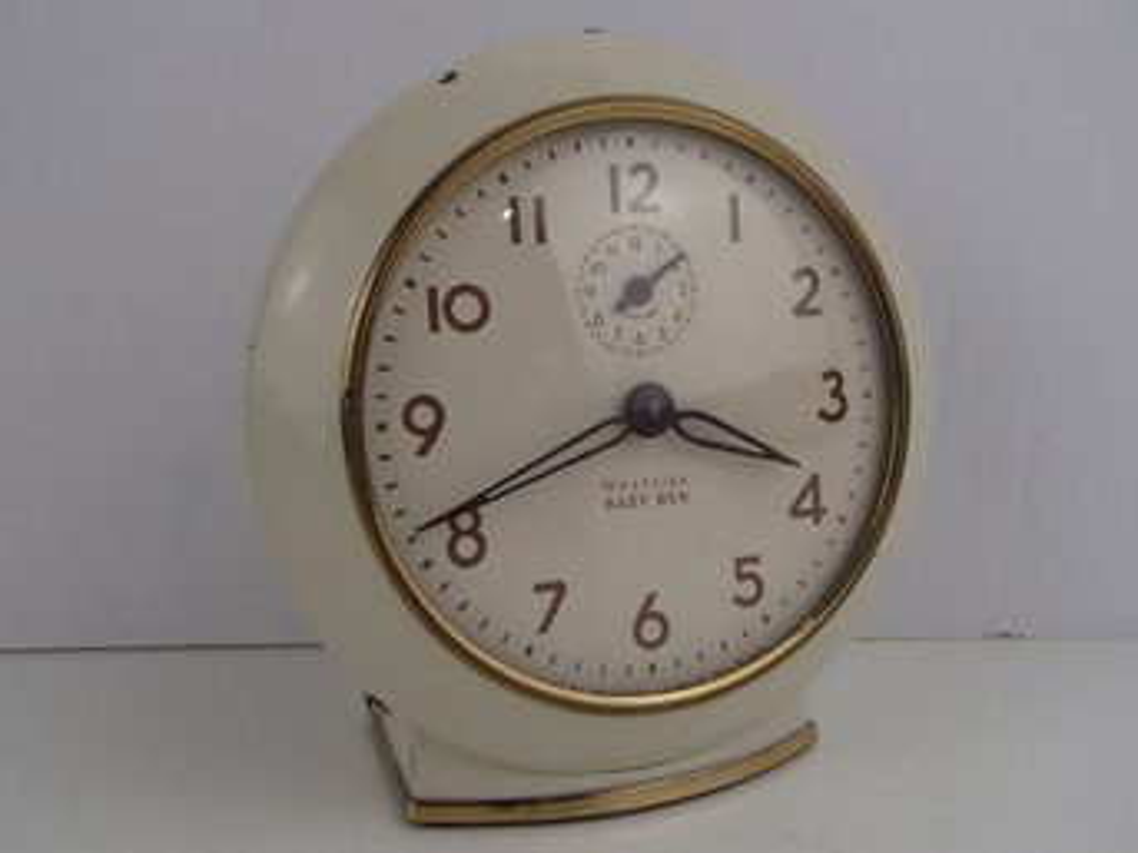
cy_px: 426
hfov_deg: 50.2
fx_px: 1216
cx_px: 569
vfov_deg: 38.6
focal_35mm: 37
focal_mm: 6.64
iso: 125
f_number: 4.7
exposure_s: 1/160
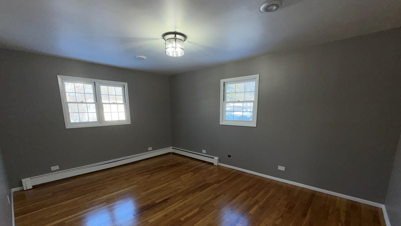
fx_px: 170
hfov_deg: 99.4
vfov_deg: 66.0
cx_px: 201
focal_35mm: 16
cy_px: 142
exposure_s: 1/120
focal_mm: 2.22
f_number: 2.2
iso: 50
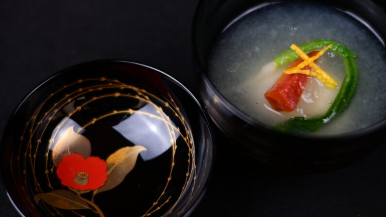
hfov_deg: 29.9
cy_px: 104
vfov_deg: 17.1
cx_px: 218
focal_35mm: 71
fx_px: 723
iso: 400
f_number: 1.6
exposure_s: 1/500
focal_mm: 35
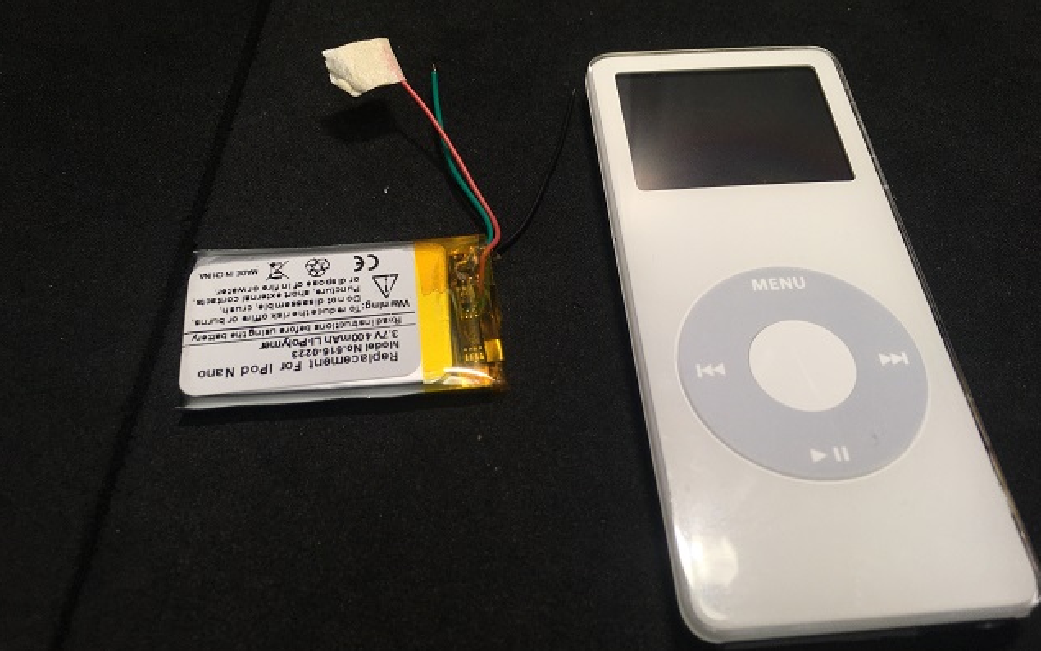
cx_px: 520
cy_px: 333
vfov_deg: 40.6
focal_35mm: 31
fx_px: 880
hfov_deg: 61.2
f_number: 2.2
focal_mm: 4.15
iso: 32
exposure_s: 1/120
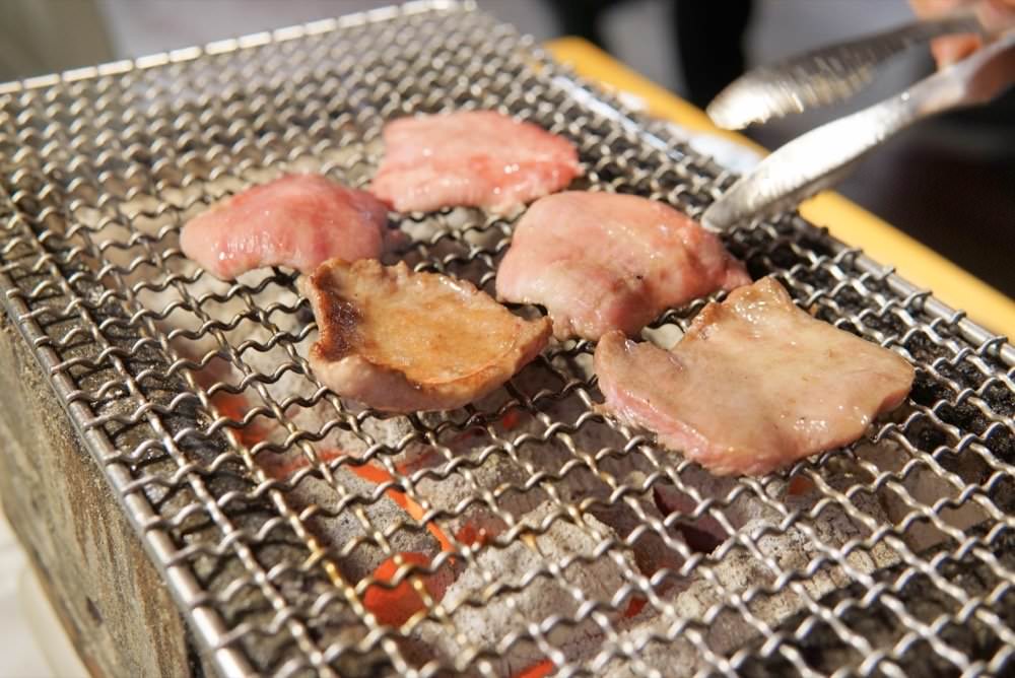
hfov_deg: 43.6
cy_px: 339
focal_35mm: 45
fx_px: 1269
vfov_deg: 29.9
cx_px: 508
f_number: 4
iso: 500
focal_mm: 30
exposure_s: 1/60
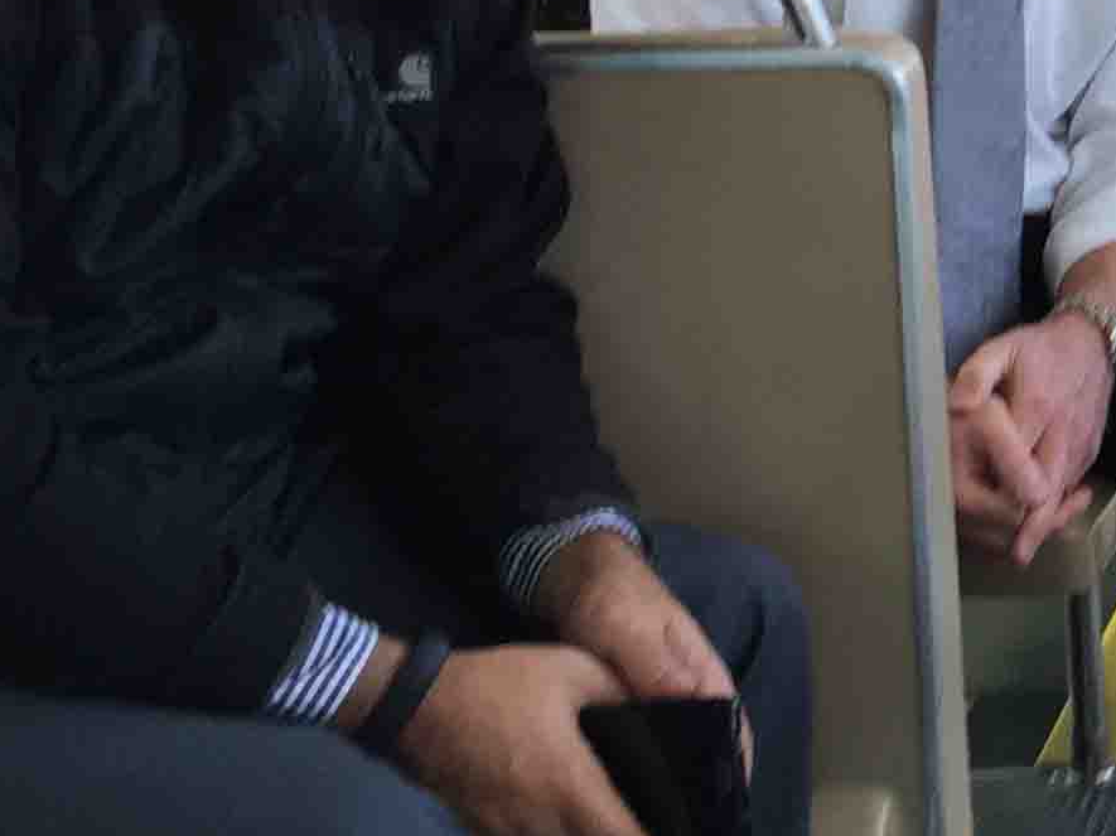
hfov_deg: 16.1
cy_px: -30
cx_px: 1892
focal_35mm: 107
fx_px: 3448
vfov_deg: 13.6
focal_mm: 4.15
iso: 32
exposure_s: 1/120
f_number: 2.2
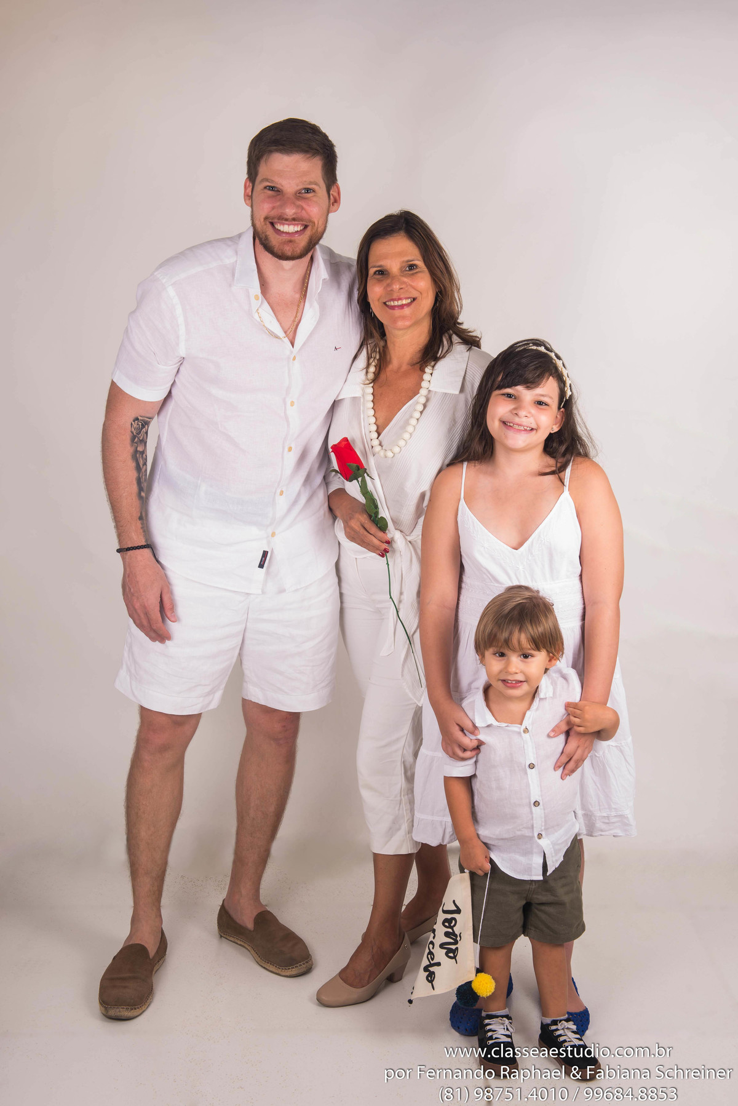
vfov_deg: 41.1
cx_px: 369
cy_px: 553
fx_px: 1475
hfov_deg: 28.1
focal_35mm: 48
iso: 50
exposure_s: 1/60
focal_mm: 48
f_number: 8
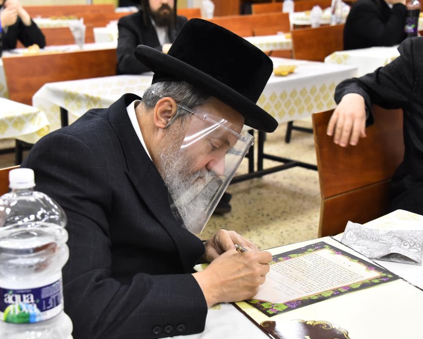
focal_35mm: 63
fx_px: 789
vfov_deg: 24.2
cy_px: 172
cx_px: 175
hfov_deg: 30.0
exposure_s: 1/125
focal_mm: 55
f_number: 5.6
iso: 3200
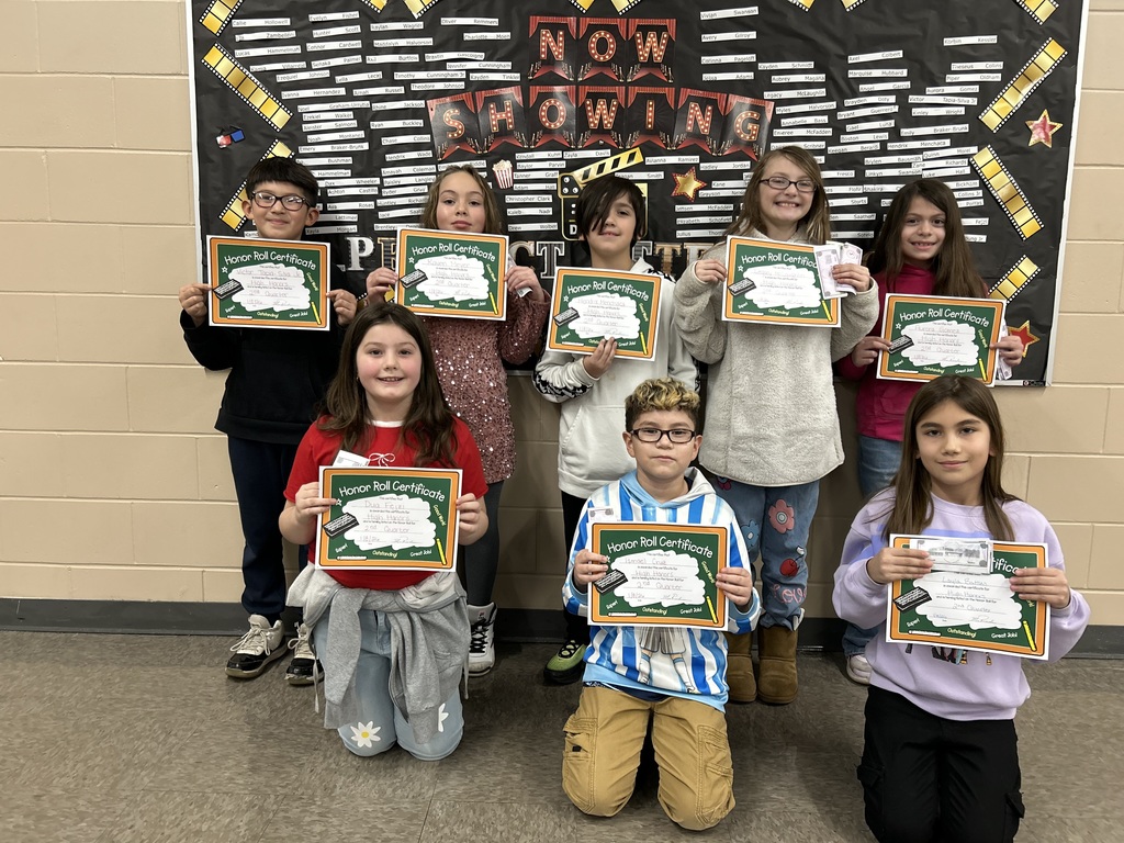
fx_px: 844
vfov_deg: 53.1
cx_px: 562
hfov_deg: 67.3
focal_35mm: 26
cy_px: 422
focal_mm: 5.7
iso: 200
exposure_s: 1/60
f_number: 1.5
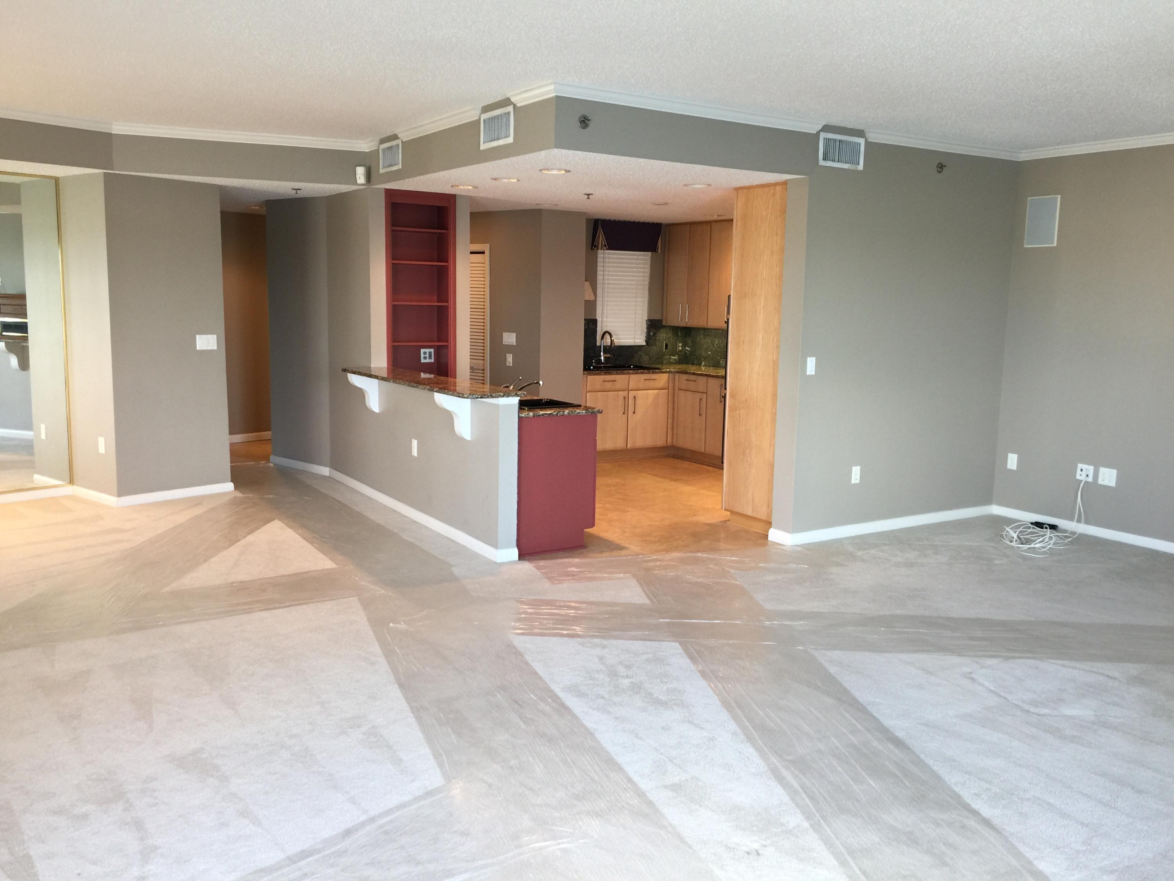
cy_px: 440
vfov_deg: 48.2
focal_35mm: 29
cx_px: 587
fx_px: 984
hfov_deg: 61.7
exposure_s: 1/15
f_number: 2.2
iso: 32
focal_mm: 4.15
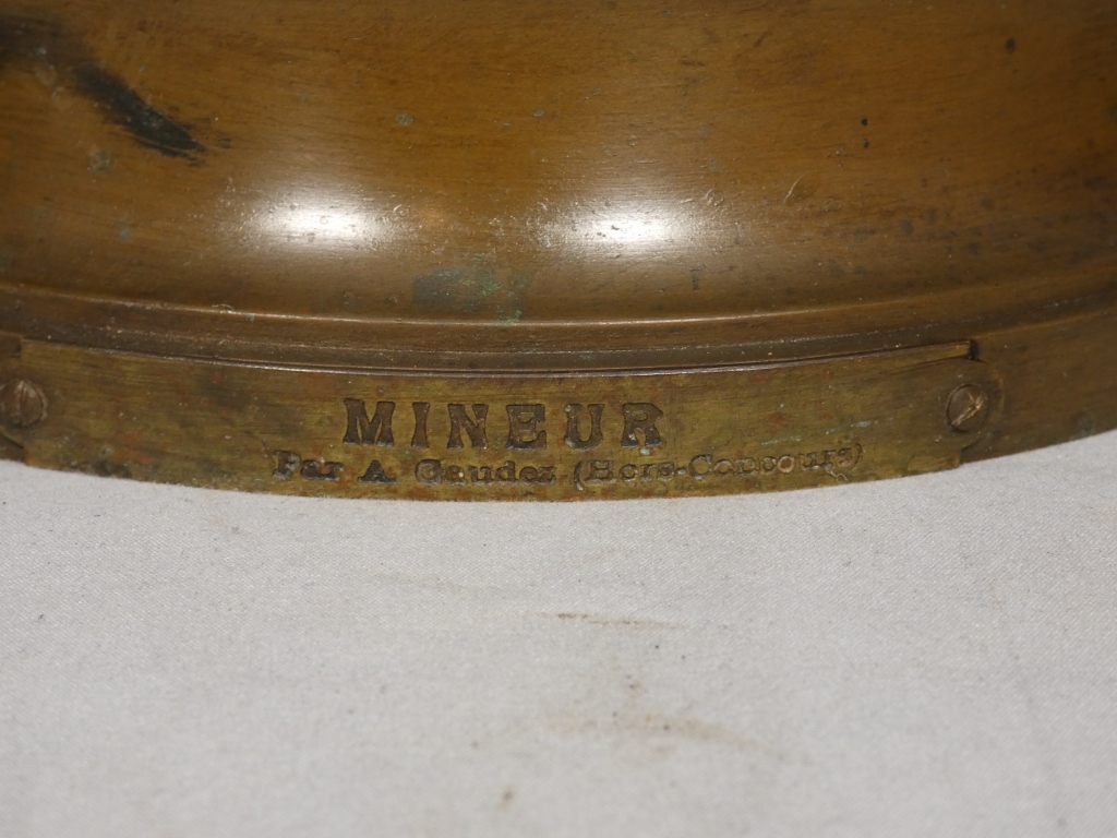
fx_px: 2678
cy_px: 419
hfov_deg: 23.6
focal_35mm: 83
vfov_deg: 17.8
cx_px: 558
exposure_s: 1/80
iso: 250
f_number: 4.5
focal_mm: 14.8
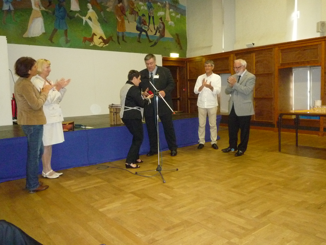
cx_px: 163
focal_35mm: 29
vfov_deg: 48.2
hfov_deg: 61.7
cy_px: 122
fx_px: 273
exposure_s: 1/30
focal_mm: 4.4
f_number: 2.8
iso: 640
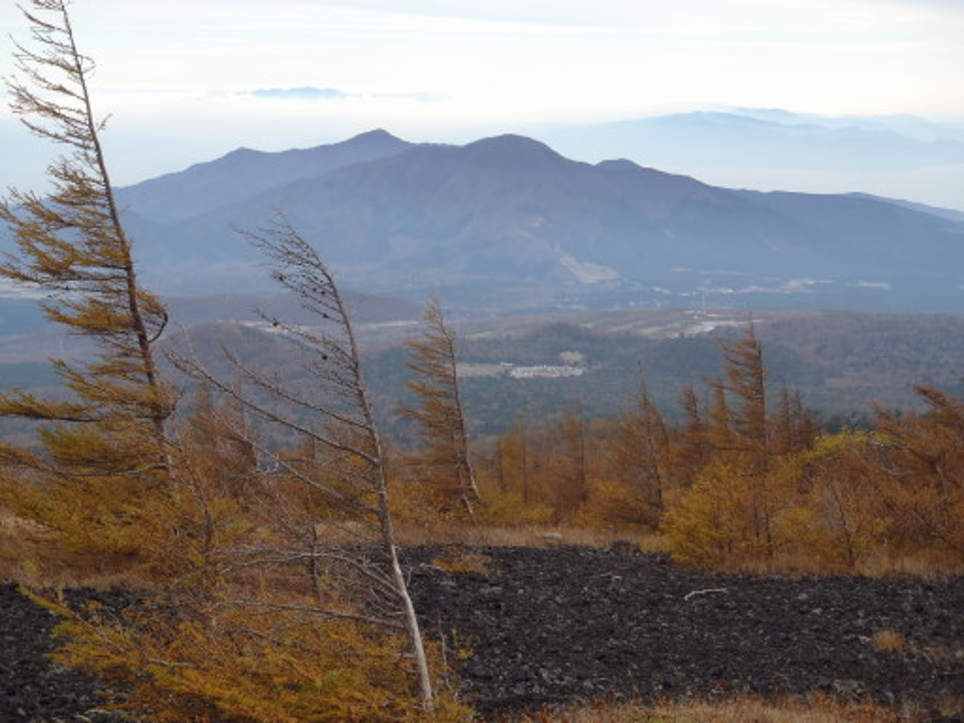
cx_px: 482
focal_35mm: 56
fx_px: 1560
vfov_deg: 26.1
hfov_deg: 34.3
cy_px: 362
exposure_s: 1/160
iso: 80
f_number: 5.1
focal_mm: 10
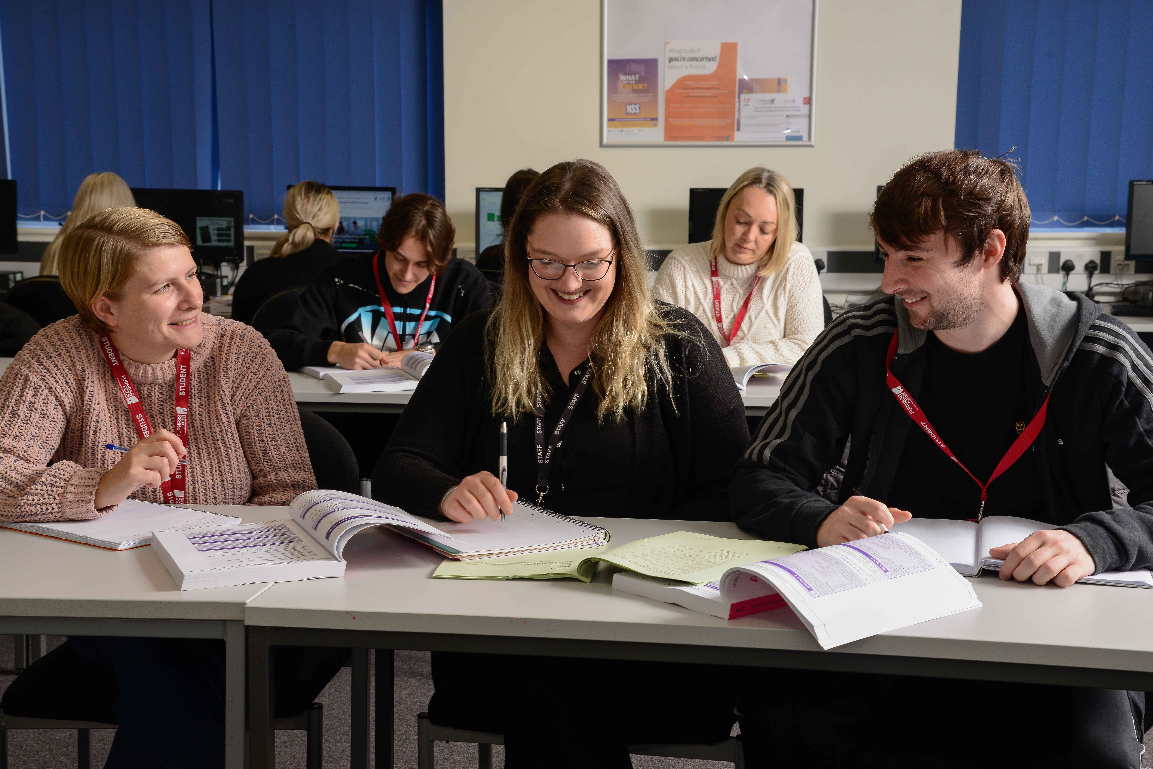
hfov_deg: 38.2
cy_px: 384
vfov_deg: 26.0
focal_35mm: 52
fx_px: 1666
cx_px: 576
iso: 640
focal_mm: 52
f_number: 10
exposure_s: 1/60
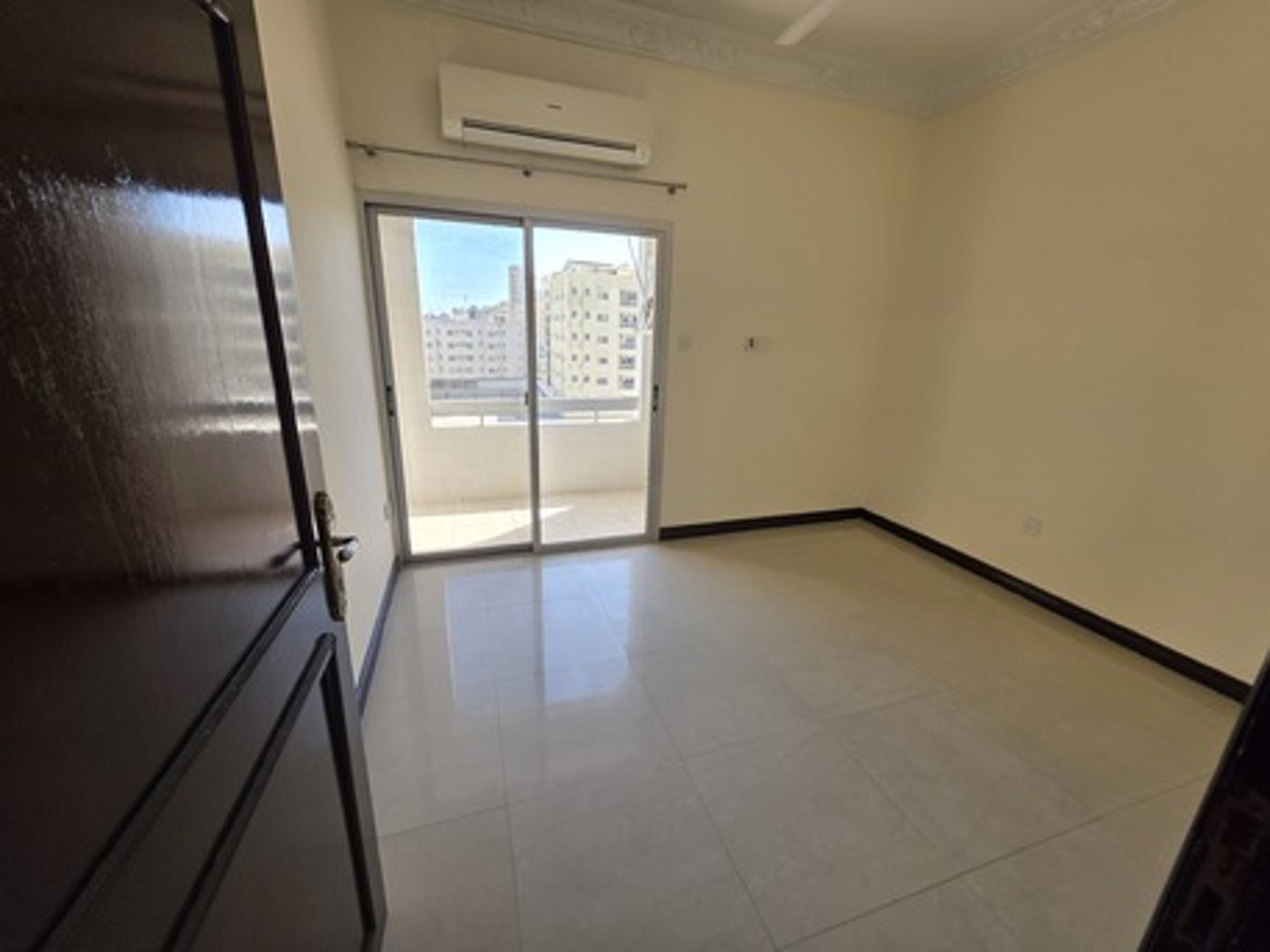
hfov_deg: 106.2
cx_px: 635
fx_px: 477
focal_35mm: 13
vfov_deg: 89.9
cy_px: 476
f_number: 1.9
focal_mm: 2.2
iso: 40
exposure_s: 1/100
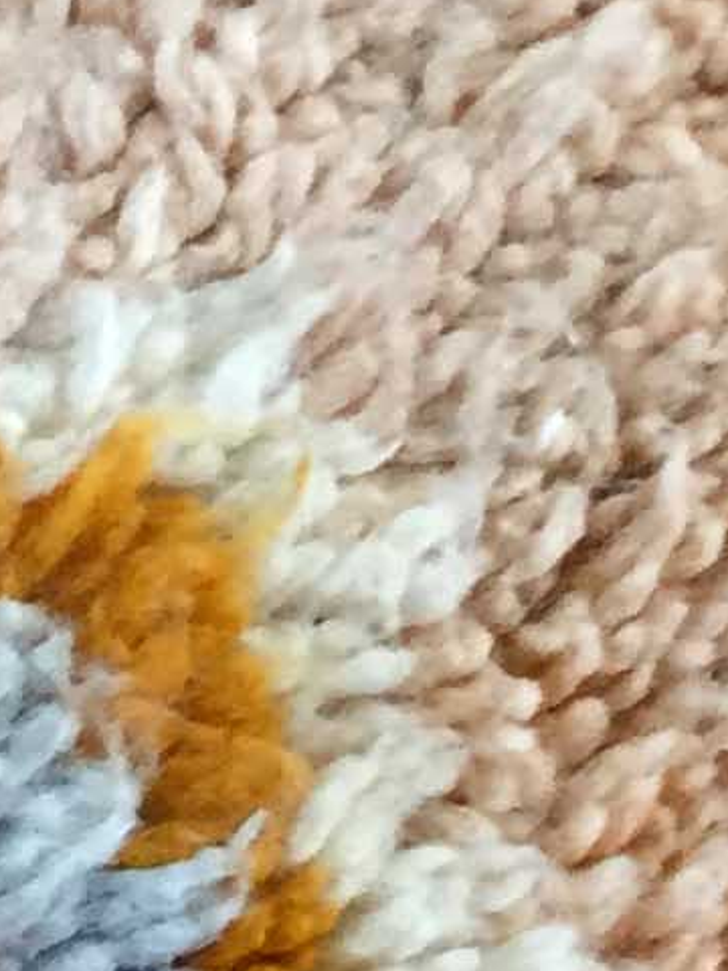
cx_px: -932
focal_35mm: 197
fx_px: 5524
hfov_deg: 7.1
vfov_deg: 10.0
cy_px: 655
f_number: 2.2
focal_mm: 4.15
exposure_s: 1/33
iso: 80
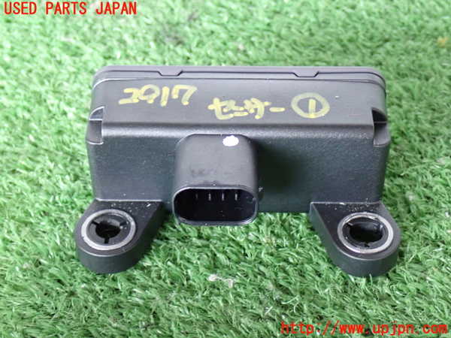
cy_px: 169
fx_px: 873
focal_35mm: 67
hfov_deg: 29.0
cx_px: 226
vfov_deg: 21.9
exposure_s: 1/25
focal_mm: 11.88
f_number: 3.8
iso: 800
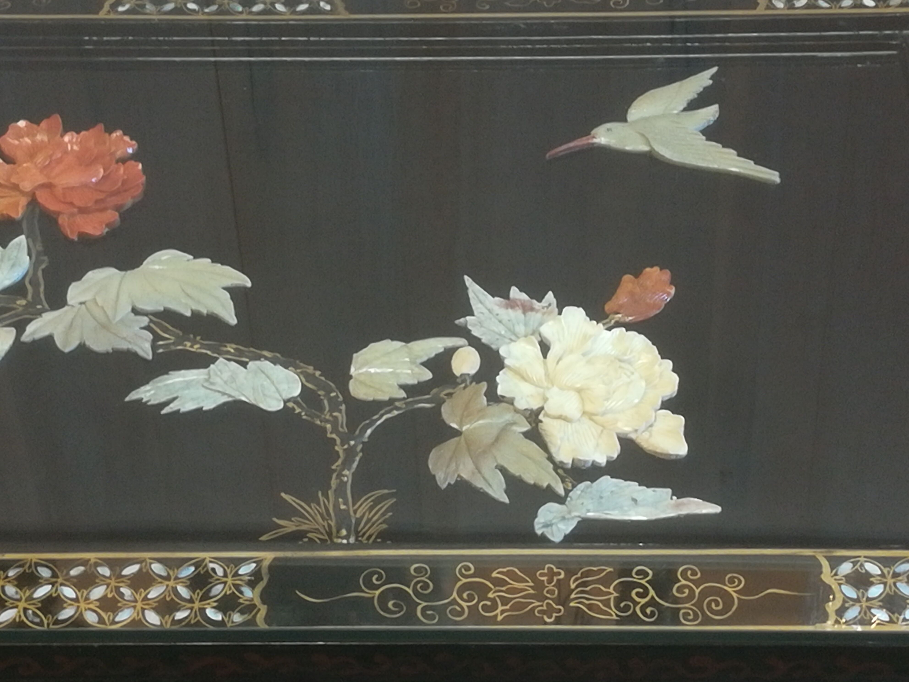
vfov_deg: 16.6
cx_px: 454
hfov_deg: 22.0
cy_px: 341
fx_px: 2337
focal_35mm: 89
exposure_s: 1/20
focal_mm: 3.83
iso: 640
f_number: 2.2
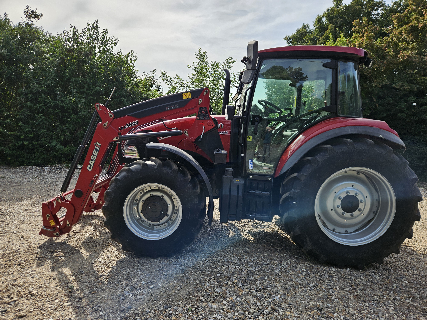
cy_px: 160
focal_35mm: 23
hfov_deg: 73.9
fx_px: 284
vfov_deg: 58.9
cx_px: 214
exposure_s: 1/1218
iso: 25
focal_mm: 5.4
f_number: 1.8
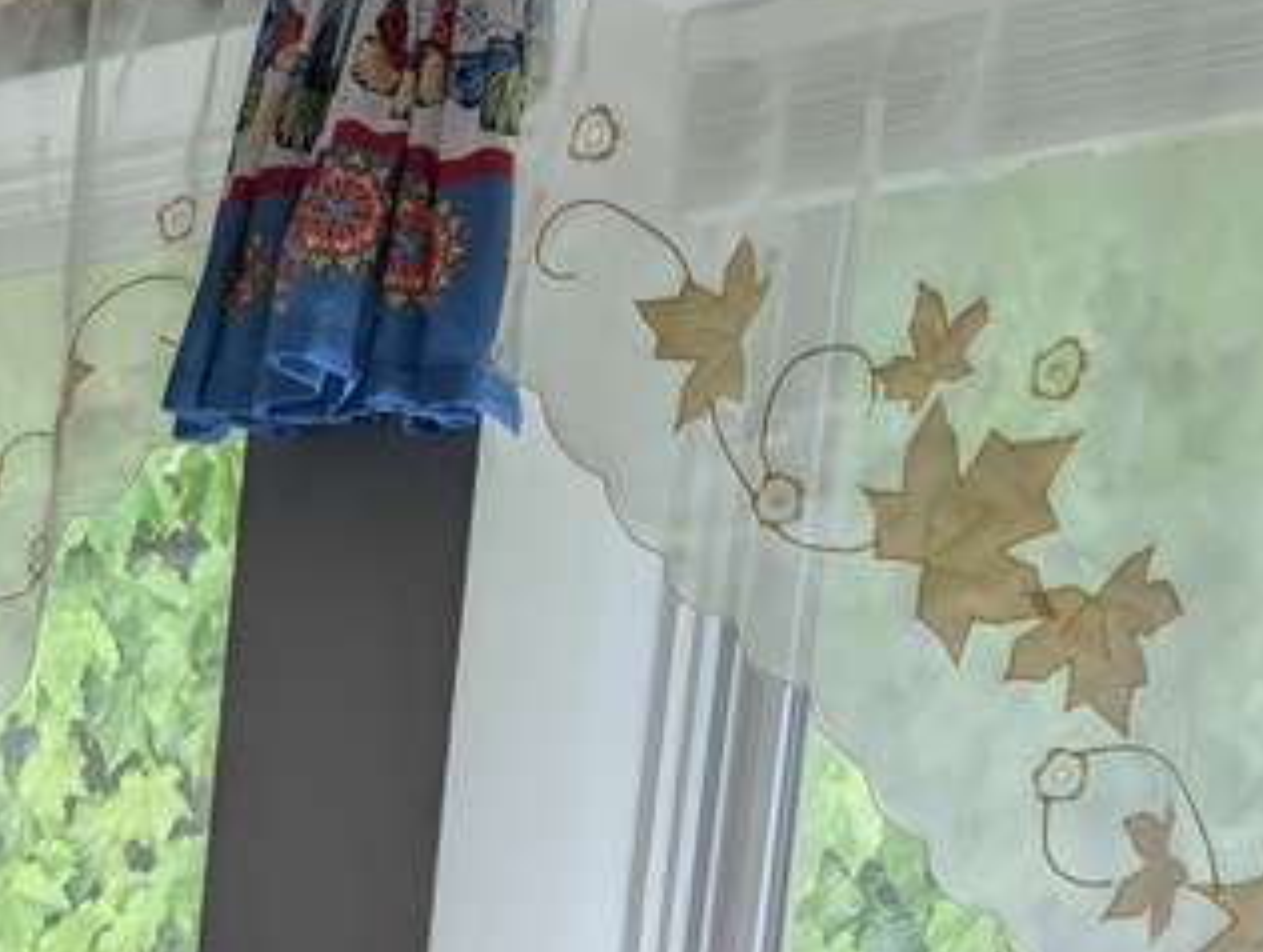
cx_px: -851
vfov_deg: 12.3
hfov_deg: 15.9
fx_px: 3983
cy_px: 1784
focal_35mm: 109
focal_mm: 6.9
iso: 21
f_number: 1.68
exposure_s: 1/172
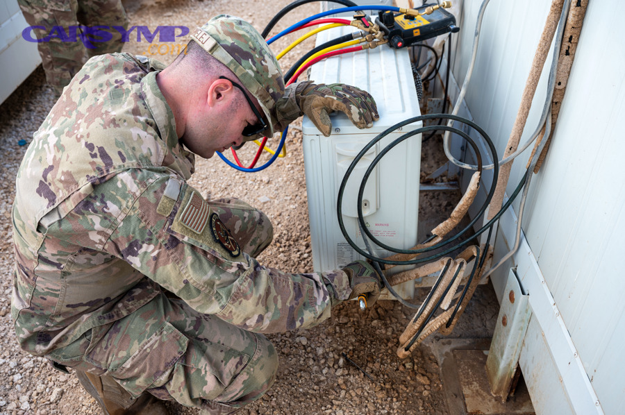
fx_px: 572
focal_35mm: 33
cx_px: 312
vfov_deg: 39.9
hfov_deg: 57.3
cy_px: 208
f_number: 5.6
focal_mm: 33
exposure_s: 1/250
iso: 160
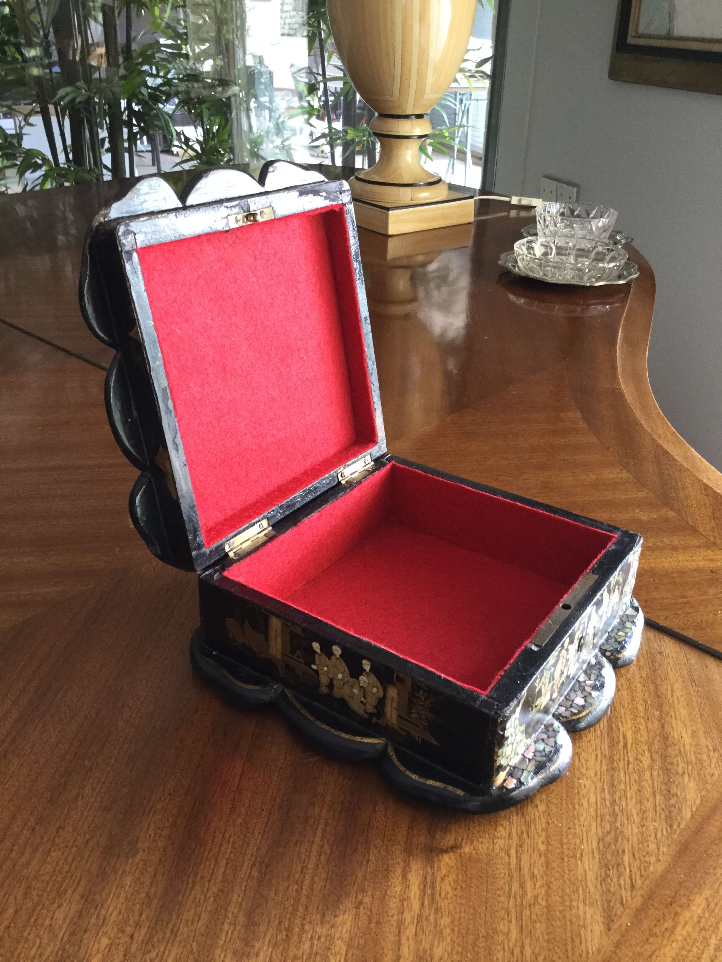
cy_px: 481
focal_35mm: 31
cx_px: 361
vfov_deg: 58.4
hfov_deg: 45.4
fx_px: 862
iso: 100
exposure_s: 1/33
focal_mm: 3.3
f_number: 2.4
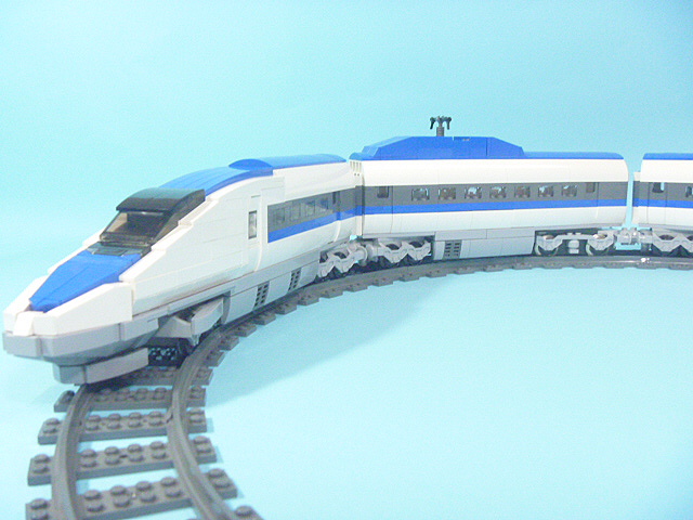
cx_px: 346
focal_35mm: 35
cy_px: 260
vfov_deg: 40.7
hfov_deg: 52.6
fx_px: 701
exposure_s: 1/30
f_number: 3.5
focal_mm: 6.3
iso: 800
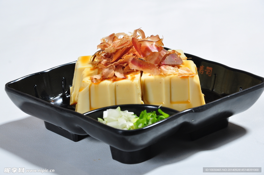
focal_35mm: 158
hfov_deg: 13.1
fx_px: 1154
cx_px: 132
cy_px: 88
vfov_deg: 8.7
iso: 200
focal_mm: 105
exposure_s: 1/125
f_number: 11
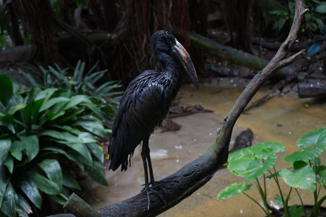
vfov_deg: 24.7
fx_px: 498
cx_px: 163
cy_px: 108
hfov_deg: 36.2
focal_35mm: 55
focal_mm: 55
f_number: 5.6
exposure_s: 1/100
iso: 2500
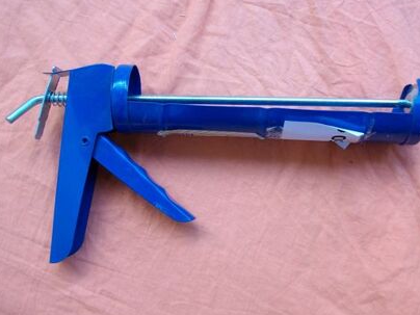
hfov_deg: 48.9
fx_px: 461
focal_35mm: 38
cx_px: 227
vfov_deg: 37.7
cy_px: 146
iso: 80
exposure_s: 1/73
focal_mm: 5.7
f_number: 2.9
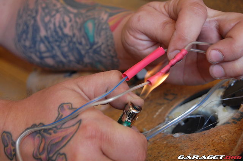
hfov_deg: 24.7
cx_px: 122
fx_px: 556
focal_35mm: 82
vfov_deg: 16.5
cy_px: 80
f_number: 5.6
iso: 560
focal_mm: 55
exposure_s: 1/30
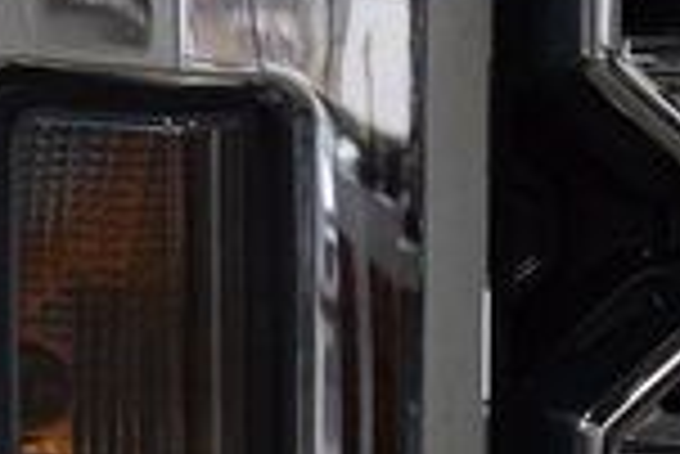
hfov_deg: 4.6
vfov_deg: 3.1
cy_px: 389
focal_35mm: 445
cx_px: -144
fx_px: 8413
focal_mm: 70
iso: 1600
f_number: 8
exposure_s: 1/125
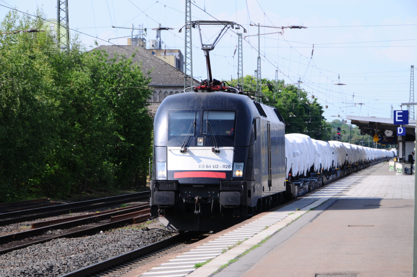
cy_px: 138
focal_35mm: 168
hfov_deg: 12.2
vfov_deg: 8.1
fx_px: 1944
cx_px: 208
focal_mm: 112
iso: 400
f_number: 16
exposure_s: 1/200
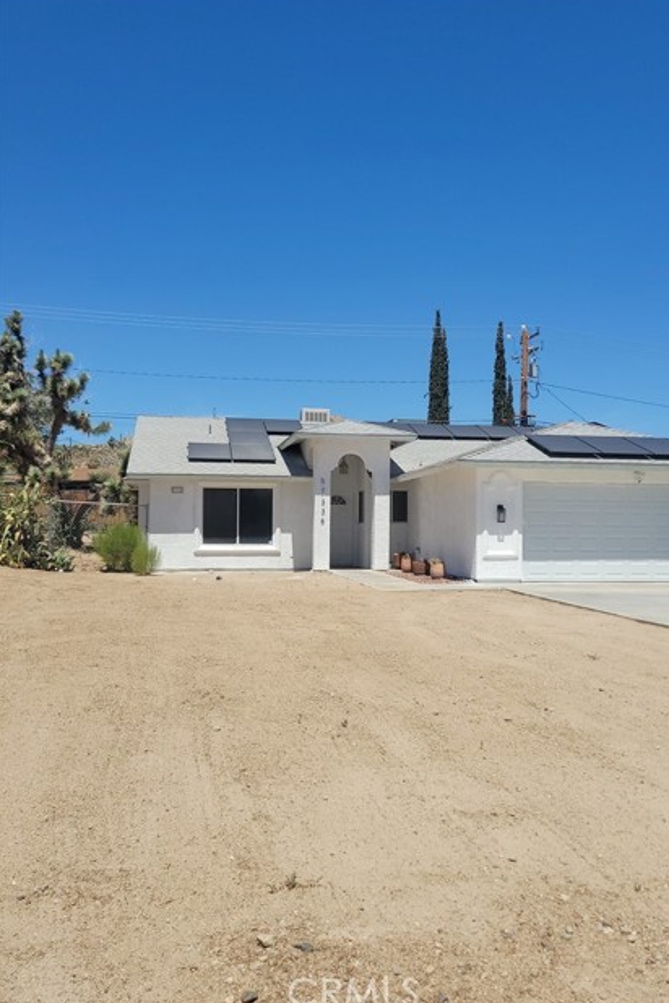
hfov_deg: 46.2
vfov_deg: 65.5
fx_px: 780
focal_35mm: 28
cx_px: 386
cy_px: 497
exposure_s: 1/3988
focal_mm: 5.4
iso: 40
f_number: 1.8
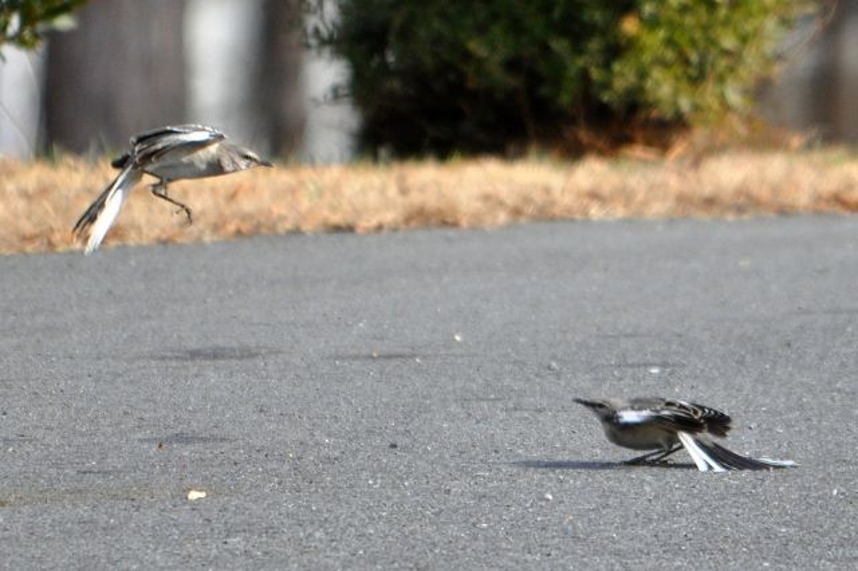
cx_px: 429
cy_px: 286
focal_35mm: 750
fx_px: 17865
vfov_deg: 1.8
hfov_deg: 2.8
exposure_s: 1/1000
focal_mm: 500
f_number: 6.3
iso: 800
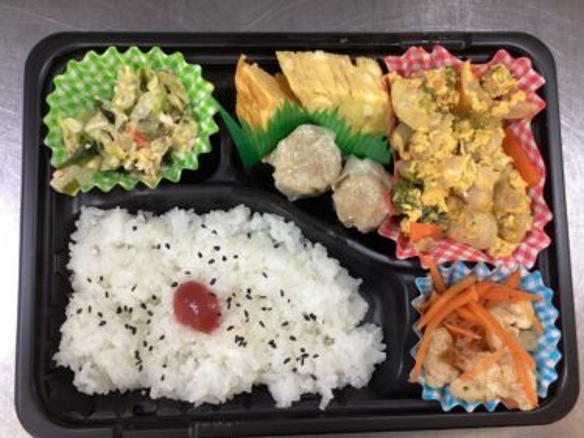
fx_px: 523
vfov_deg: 45.4
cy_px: 219
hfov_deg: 58.4
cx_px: 292
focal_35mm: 31
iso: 160
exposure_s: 1/60
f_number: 2.4
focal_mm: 3.3
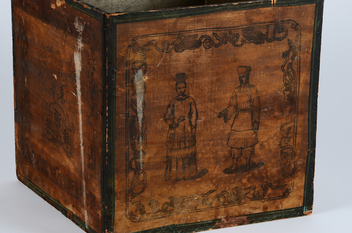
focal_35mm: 158
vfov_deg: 8.7
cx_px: 176
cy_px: 116
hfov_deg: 13.1
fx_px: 1537
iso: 100
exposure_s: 1/125
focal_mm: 105
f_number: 14
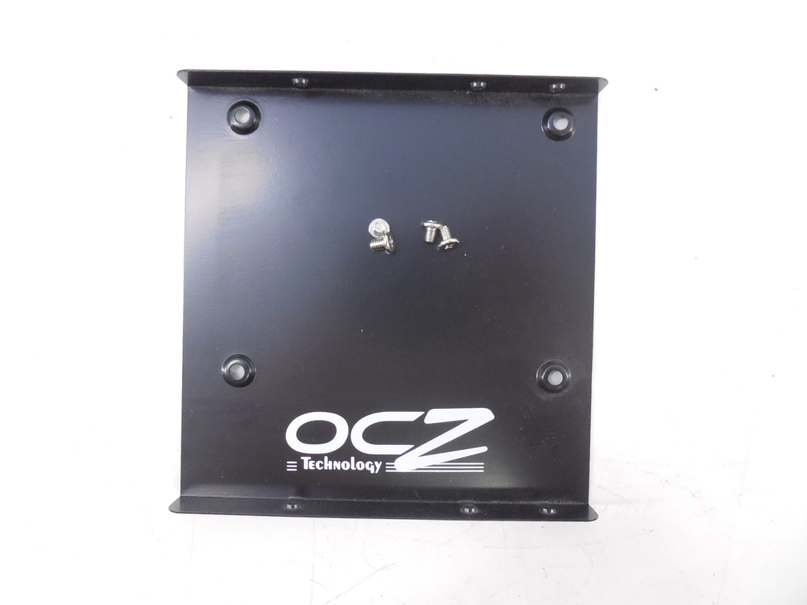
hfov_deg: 67.3
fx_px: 606
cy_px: 302
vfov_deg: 53.1
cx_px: 404
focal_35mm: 26
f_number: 3.5
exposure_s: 1/25
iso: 400
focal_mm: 4.6
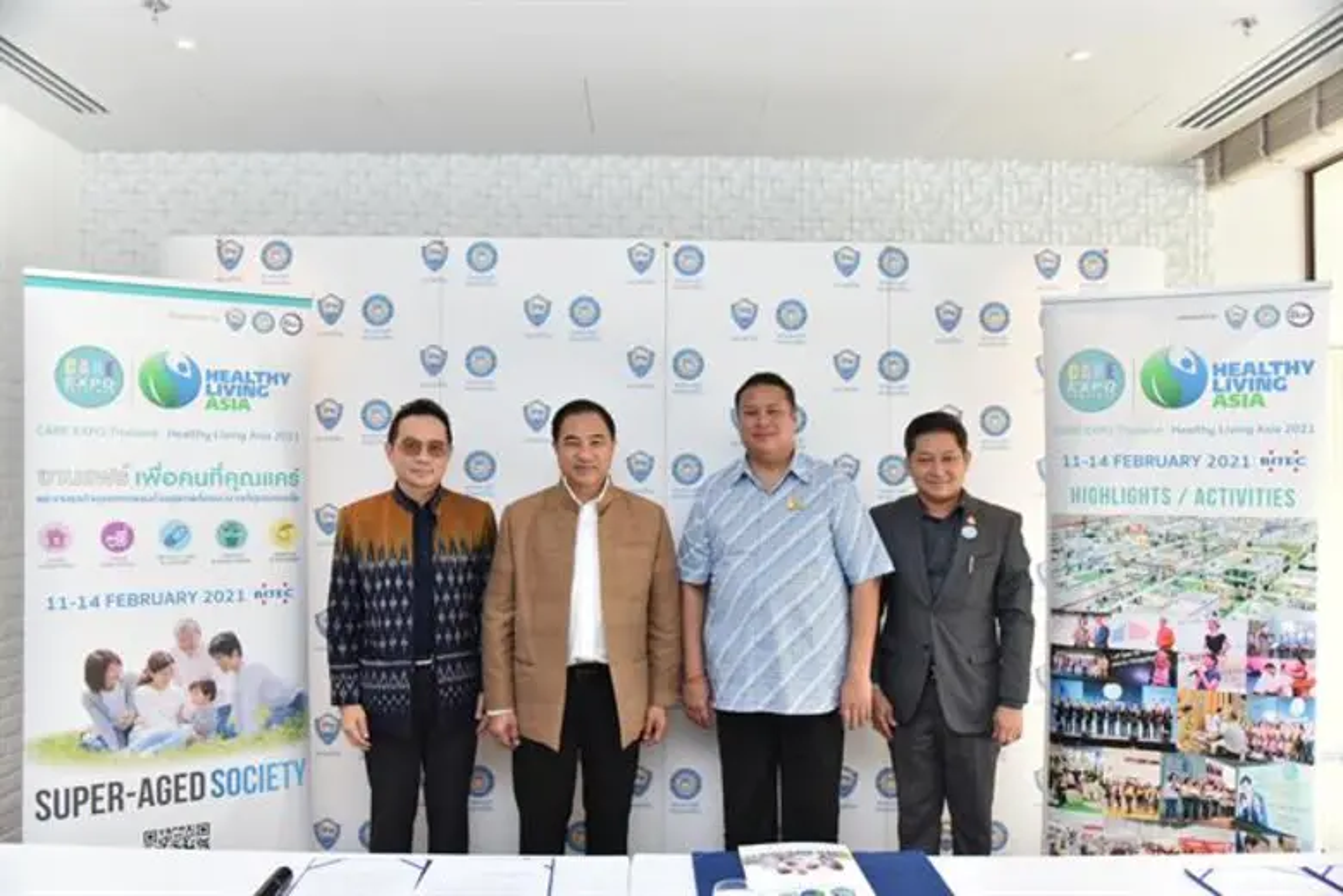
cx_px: 672
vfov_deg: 43.6
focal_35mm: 30
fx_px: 1119
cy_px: 448
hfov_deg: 61.9
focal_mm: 30
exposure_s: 1/160
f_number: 4.5
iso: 2000
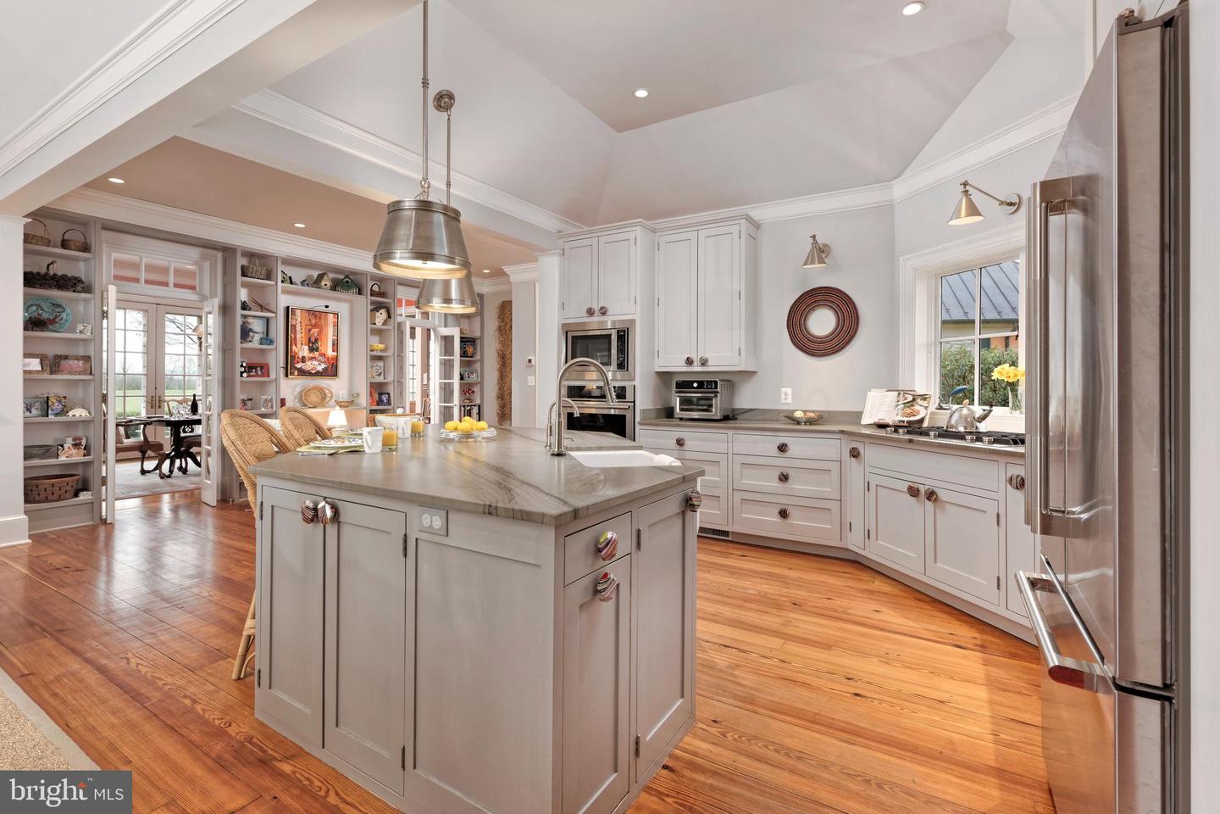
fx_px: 542
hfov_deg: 96.7
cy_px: 407
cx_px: 610
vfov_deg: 73.7
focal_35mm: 16
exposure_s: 1/125
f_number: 11
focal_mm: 16
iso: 320
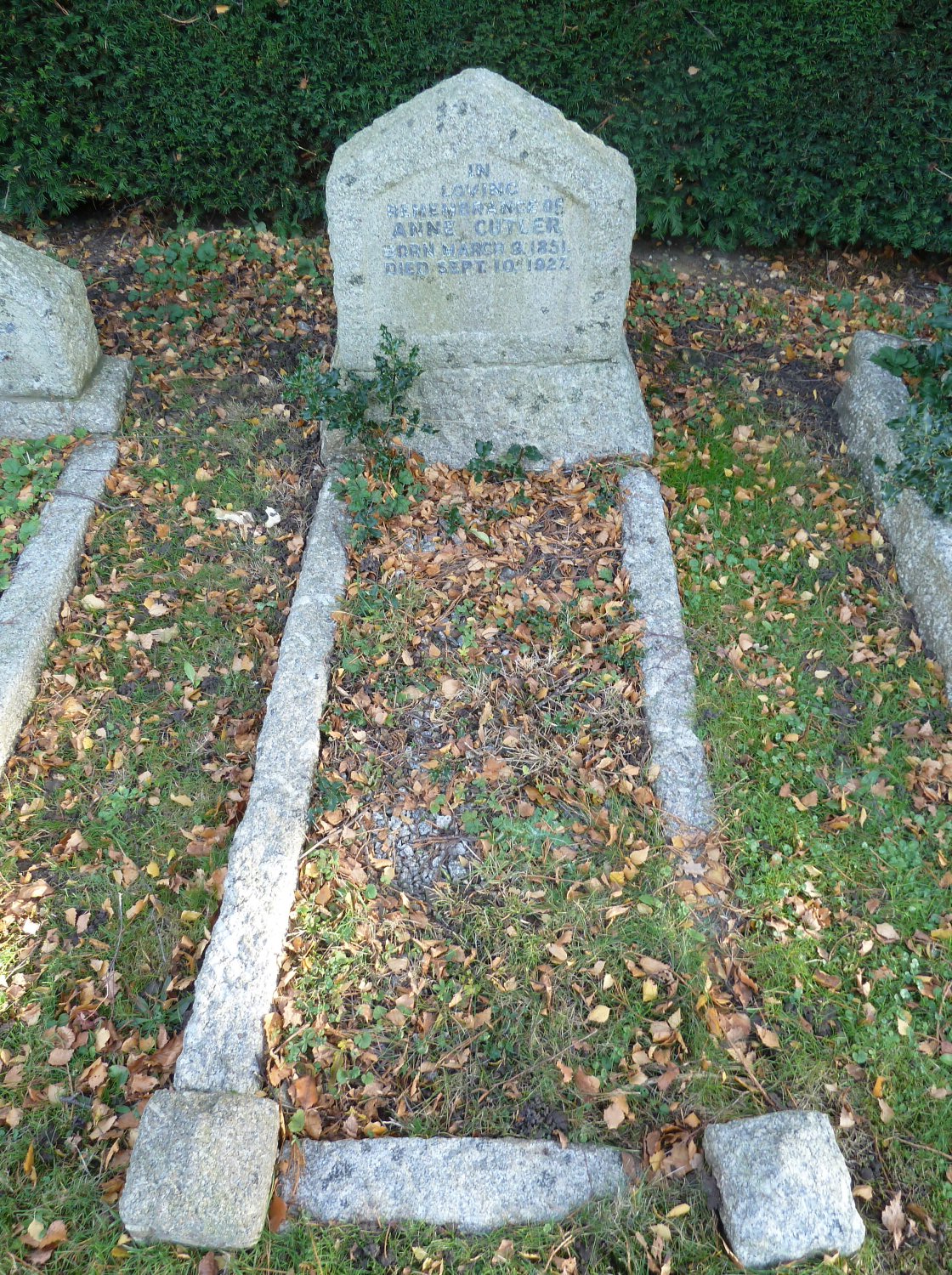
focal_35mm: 25
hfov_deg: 54.7
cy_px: 638
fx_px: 919
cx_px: 476
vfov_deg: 69.5
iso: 80
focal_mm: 4.1
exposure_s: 1/30
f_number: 3.3
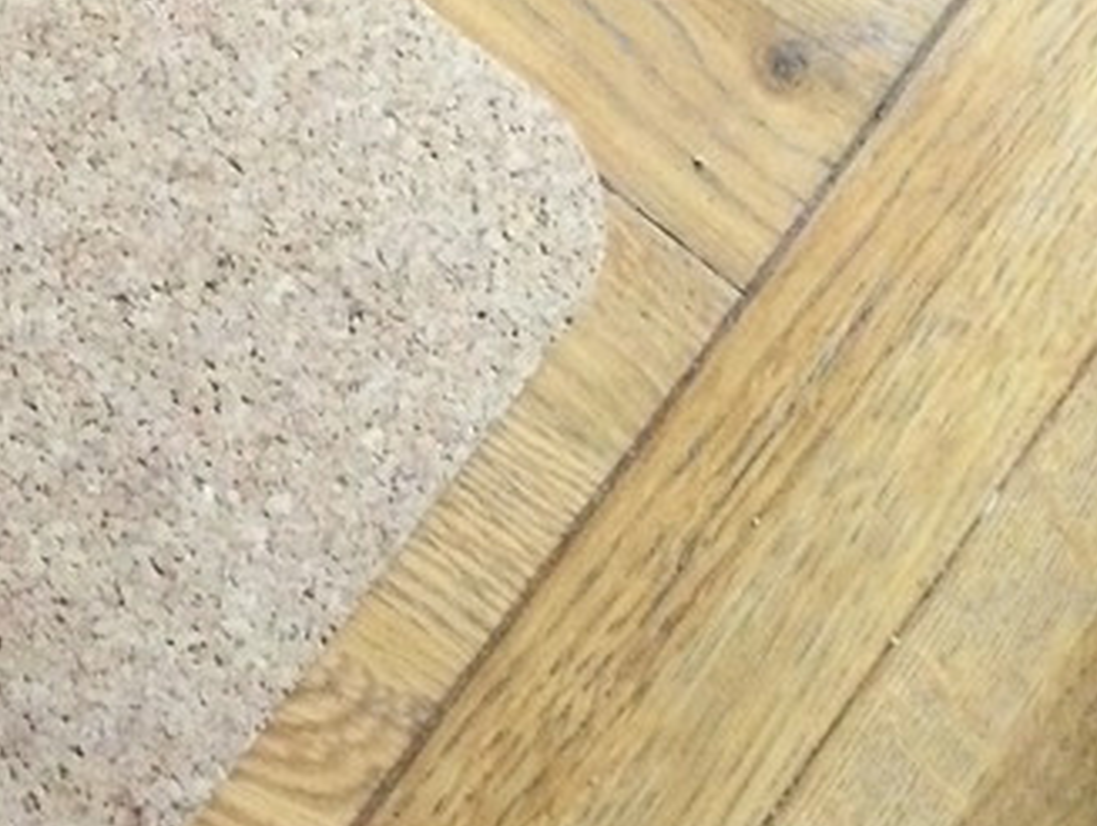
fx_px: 3204
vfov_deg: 14.7
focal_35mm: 101
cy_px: 494
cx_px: -575
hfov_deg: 17.4
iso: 250
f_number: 2.4
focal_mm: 3.3
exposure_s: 1/17
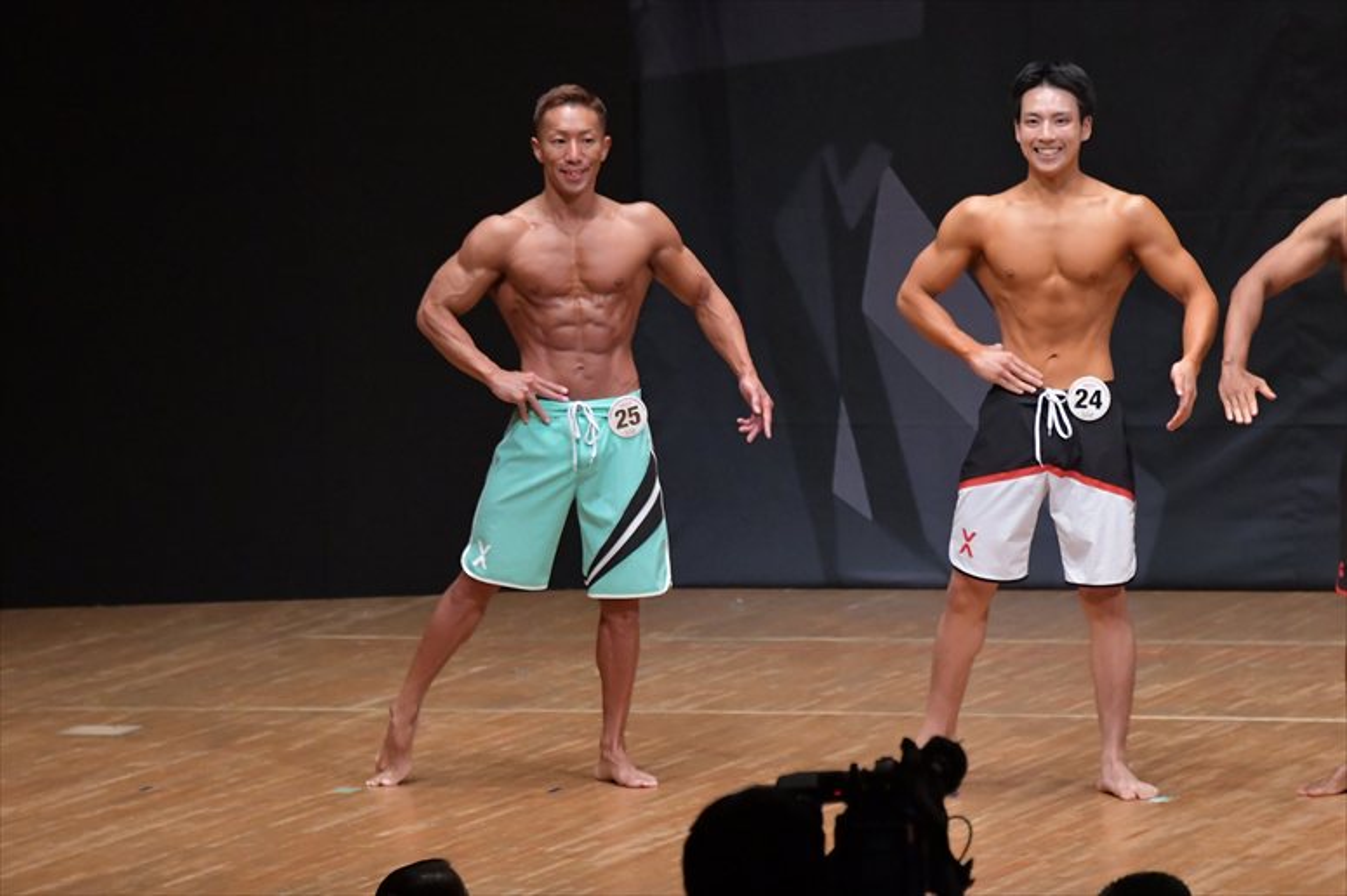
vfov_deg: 5.1
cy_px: 448
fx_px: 10098
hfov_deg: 7.6
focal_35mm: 270
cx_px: 674
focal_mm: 180
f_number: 5.6
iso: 6400
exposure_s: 1/400
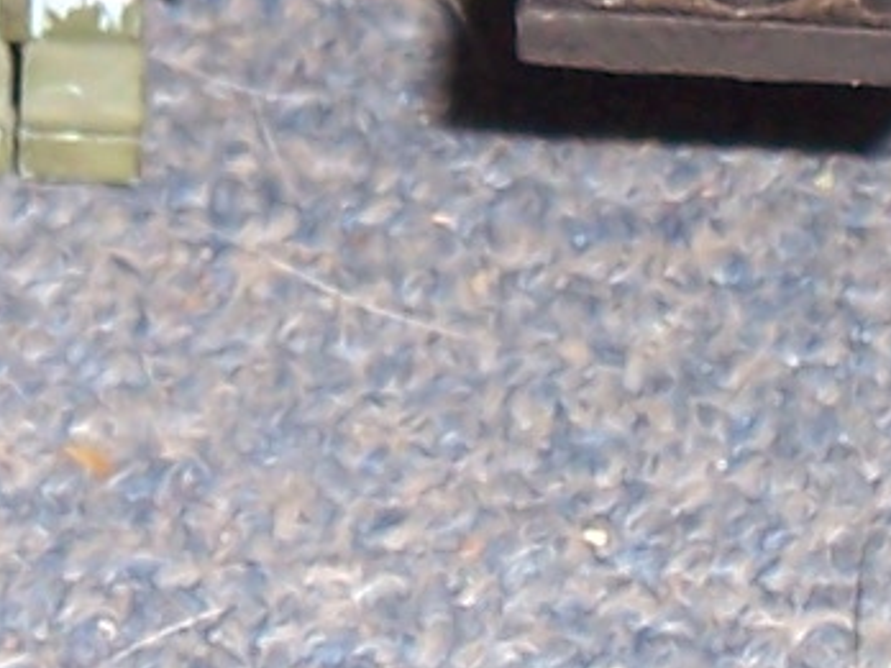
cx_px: 97
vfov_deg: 3.8
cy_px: -351
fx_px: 10038
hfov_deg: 5.1
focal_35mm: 390
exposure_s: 1/60
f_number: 3.4
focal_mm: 8.6
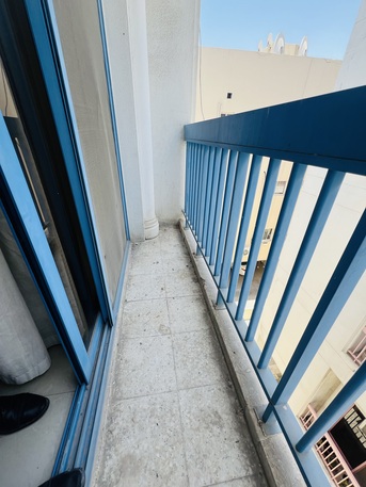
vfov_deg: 106.2
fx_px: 183
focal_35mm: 13
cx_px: 183
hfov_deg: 89.9
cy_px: 244
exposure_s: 1/254
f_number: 1.8
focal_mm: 1.57
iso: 32
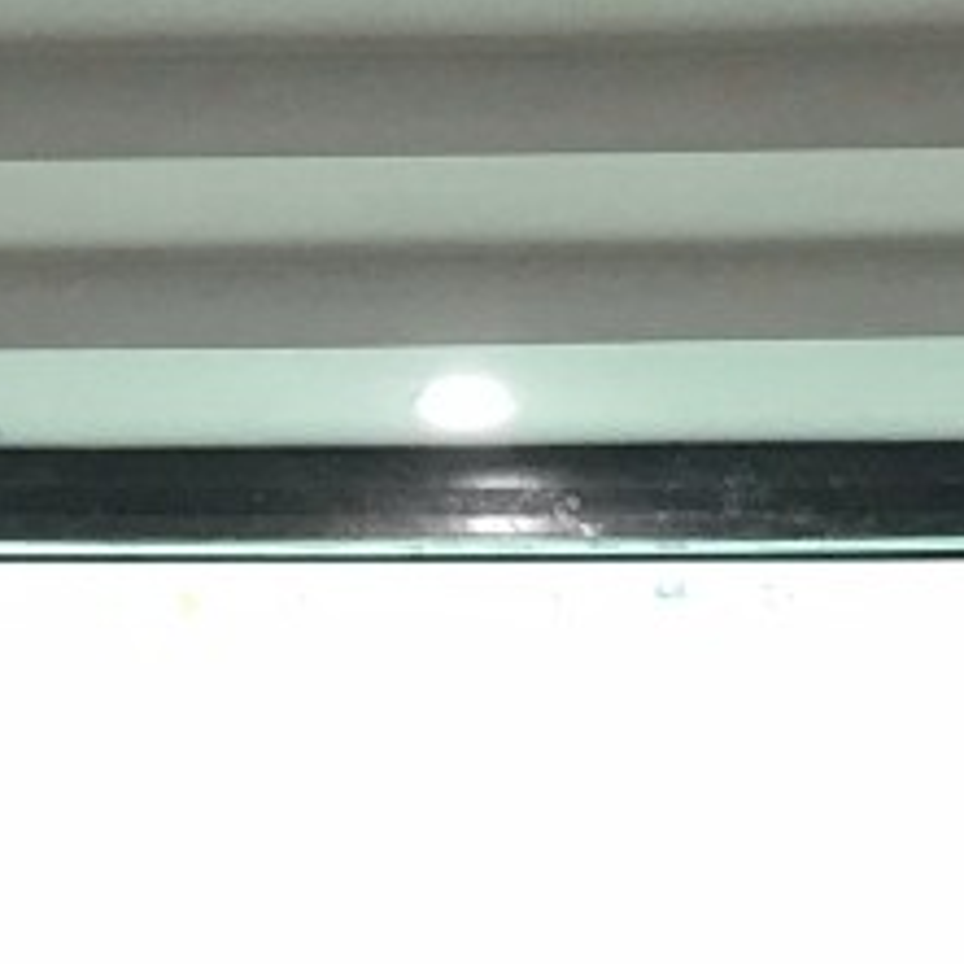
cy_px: 1812
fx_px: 5640
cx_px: 96
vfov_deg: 9.3
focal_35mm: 179
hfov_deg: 9.7
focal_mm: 3.99
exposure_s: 1/25
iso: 40
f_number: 1.8
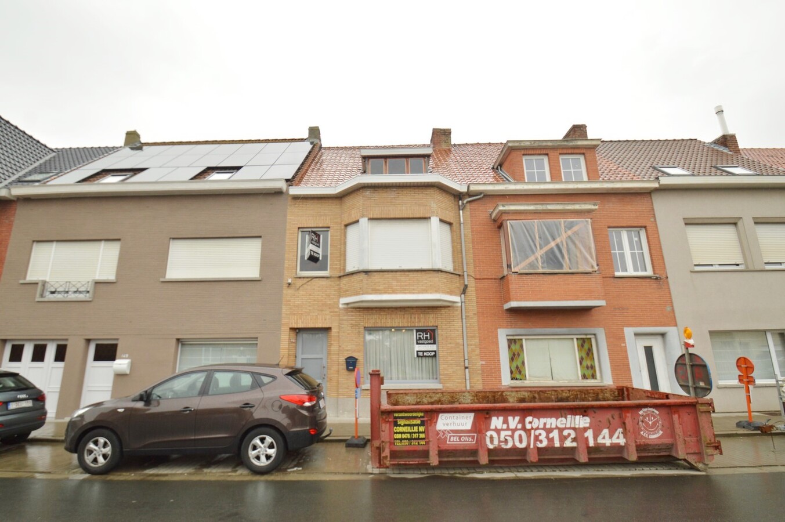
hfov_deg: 95.0
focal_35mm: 16
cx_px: 392
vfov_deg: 72.0
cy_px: 261
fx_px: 360
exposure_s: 1/125
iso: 400
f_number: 5.6
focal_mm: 11
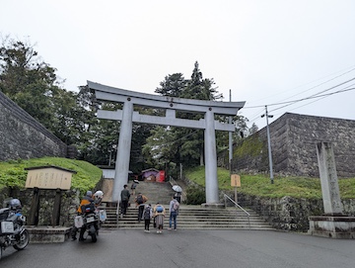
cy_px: 134
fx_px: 246
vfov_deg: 56.9
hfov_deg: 71.5
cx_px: 178
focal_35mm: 24
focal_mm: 6.9
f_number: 1.68
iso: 21
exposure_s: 1/254
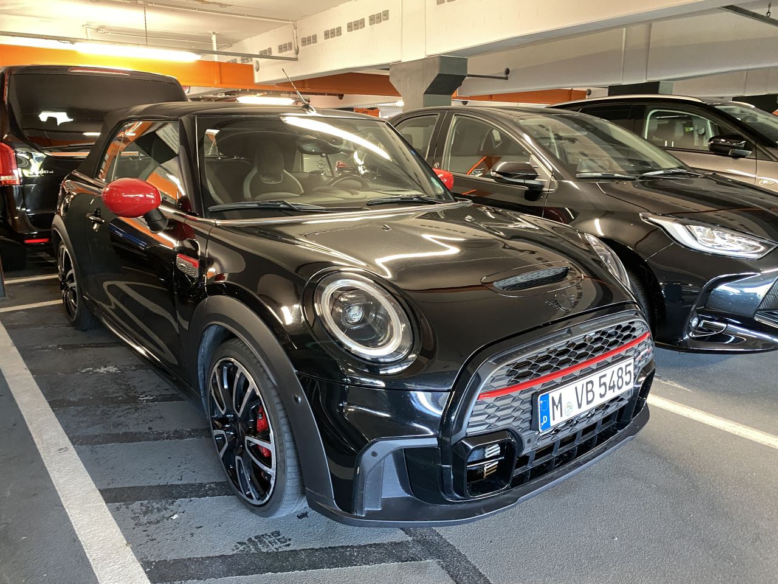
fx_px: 584
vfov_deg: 53.1
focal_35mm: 26
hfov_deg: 67.3
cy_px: 292
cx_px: 389
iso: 500
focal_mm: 4.25
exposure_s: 1/33
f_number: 1.8
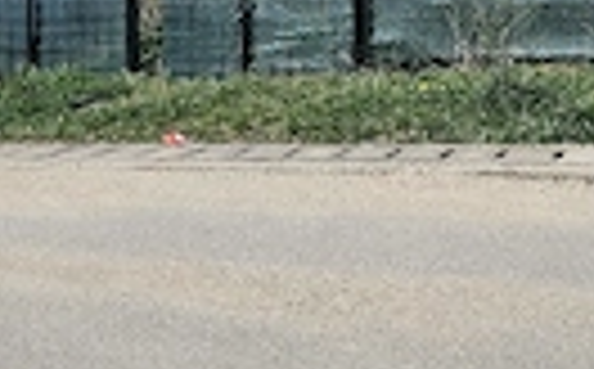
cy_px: -36
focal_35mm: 74
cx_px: 346
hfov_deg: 27.9
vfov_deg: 17.0
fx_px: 1196
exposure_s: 1/3333
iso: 25
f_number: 1.8
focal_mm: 5.4
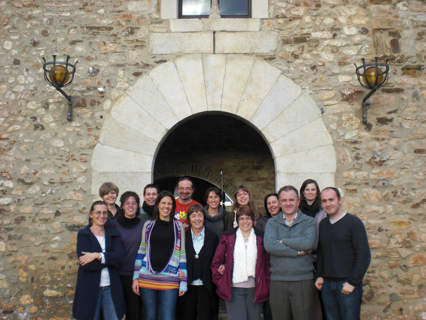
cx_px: 213
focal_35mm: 38
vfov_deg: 37.7
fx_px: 468
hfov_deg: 49.0
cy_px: 160
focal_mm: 6.3
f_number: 3.1
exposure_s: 1/125
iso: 64
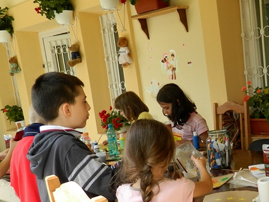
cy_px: 150
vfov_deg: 26.3
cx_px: 268
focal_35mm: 55
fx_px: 428
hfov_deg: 32.2
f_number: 3.1
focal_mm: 4.5
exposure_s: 1/160
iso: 80
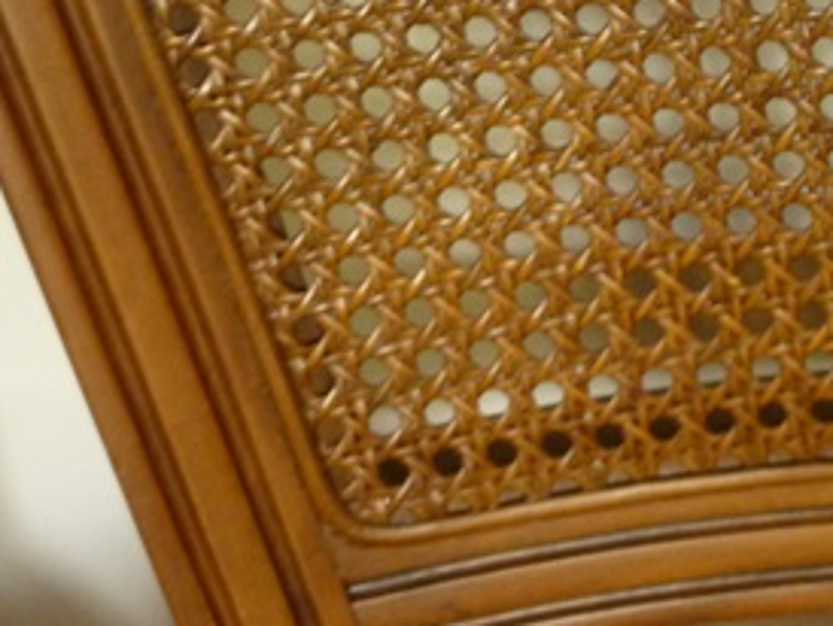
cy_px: -273
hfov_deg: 18.1
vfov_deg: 13.4
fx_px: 2529
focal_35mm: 105
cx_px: 903
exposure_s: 1/8
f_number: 3.6
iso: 400
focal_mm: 6.5
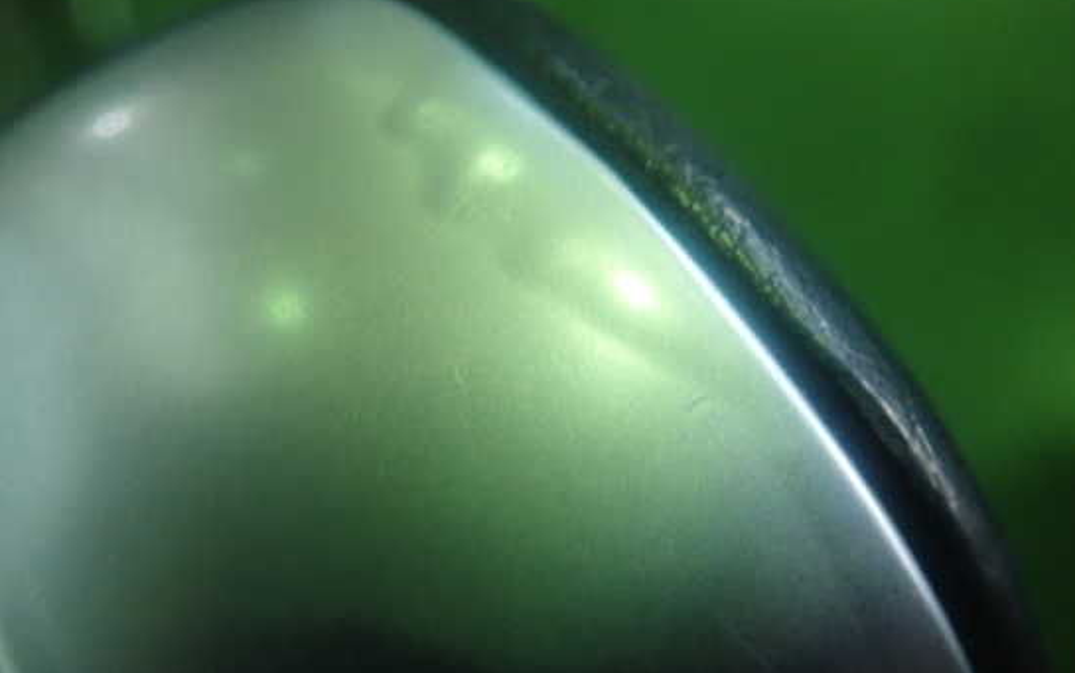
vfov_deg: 36.2
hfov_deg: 55.2
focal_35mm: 35
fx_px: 1026
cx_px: 590
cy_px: 288
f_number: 2.3
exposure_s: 1/40
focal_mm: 5.5
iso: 800
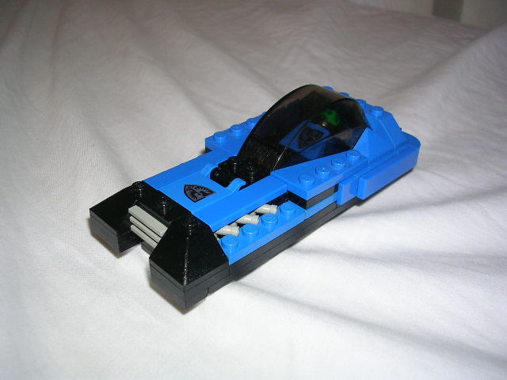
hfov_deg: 49.0
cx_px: 254
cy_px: 190
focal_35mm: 38
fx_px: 557
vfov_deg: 37.7
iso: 50
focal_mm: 5.8
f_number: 2.8
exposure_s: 1/60.1
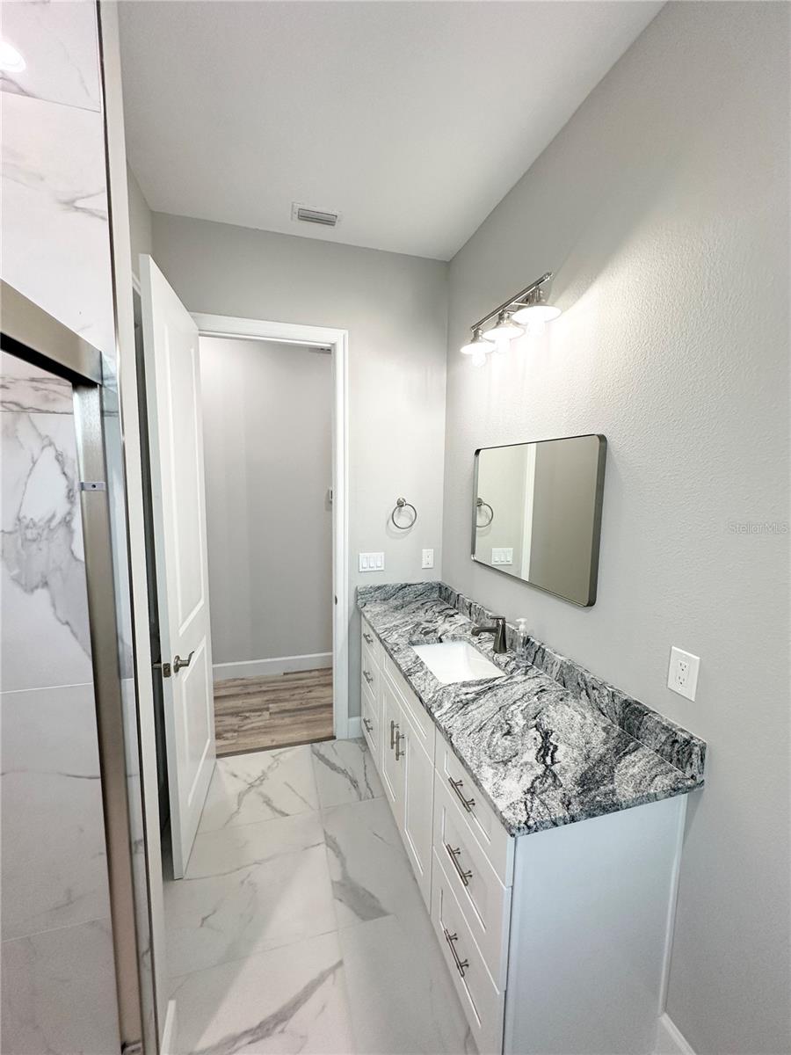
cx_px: 396
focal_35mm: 14
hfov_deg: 85.7
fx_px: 427
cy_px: 528
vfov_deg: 102.1
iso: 100
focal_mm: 2.22
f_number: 2.2
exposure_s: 1/120
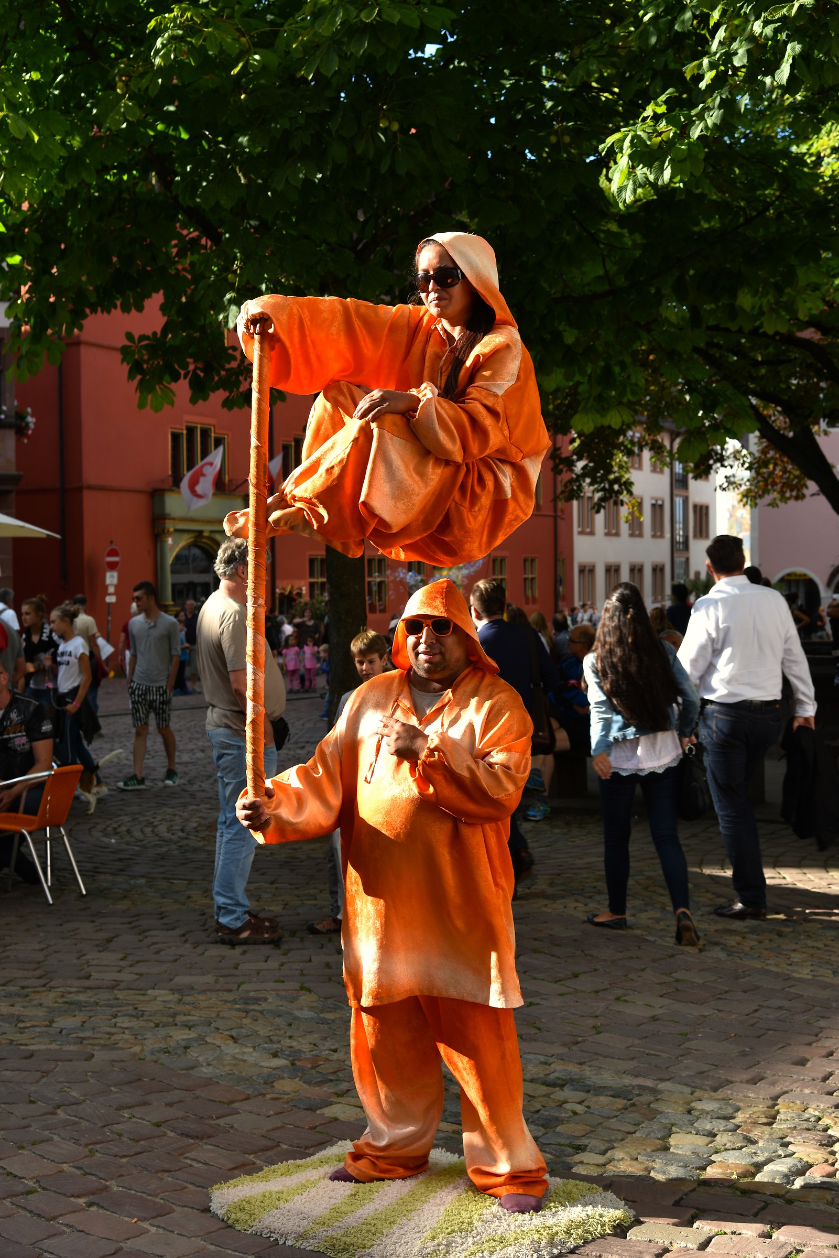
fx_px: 1747
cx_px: 420
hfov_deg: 27.0
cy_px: 629
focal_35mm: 50
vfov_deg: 39.6
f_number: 5.6
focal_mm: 50
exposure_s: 1/125
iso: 100
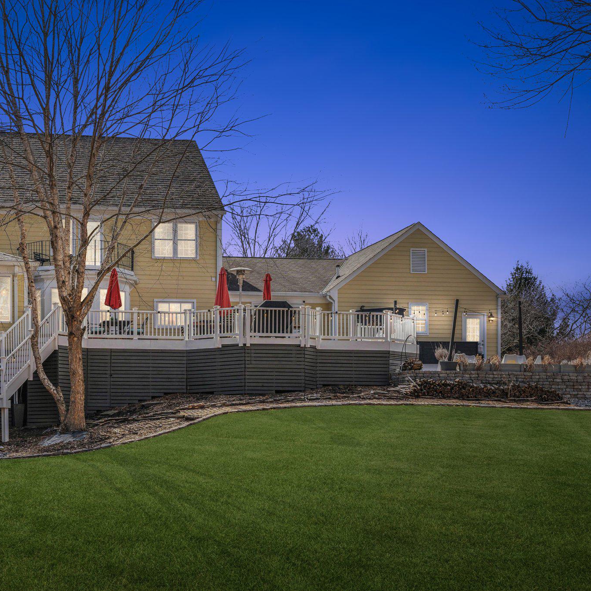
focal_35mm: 56
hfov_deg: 30.4
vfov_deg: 30.7
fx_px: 1077
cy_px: 296
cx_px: 185
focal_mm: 43.6
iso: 160
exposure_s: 1/250
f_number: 9
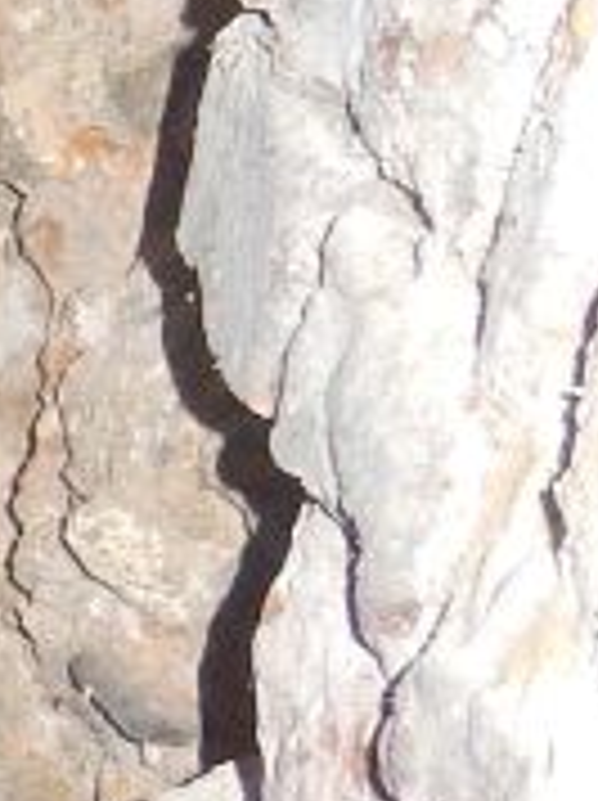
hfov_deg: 6.6
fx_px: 4433
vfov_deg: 10.3
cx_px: -1529
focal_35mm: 192
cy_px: 299
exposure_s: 1/30
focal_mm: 4.5
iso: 280
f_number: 3.4
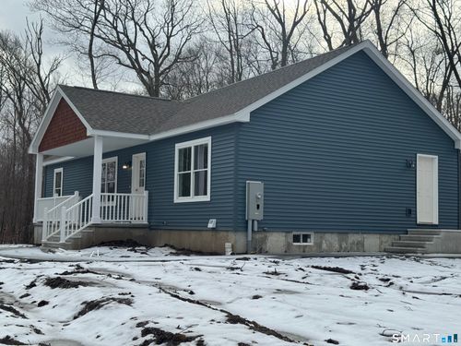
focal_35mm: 48
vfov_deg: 30.3
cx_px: 230
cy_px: 173
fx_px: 639
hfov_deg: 39.7
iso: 64
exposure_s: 1/2611
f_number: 1.78
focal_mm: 6.76
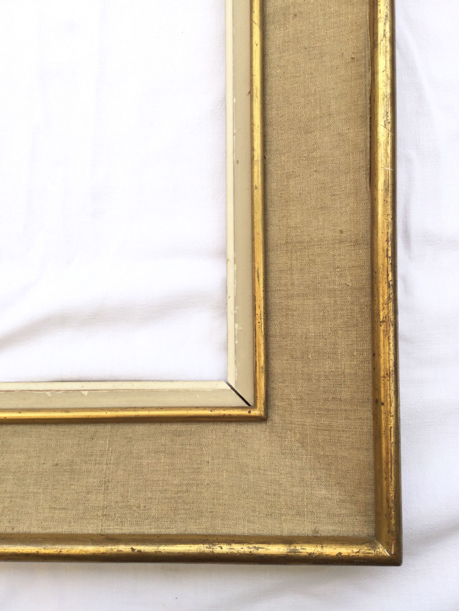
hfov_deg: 45.4
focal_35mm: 31
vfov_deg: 58.4
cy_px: 306
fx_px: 548
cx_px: 230
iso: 25
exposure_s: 1/532
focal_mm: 3.3
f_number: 2.4
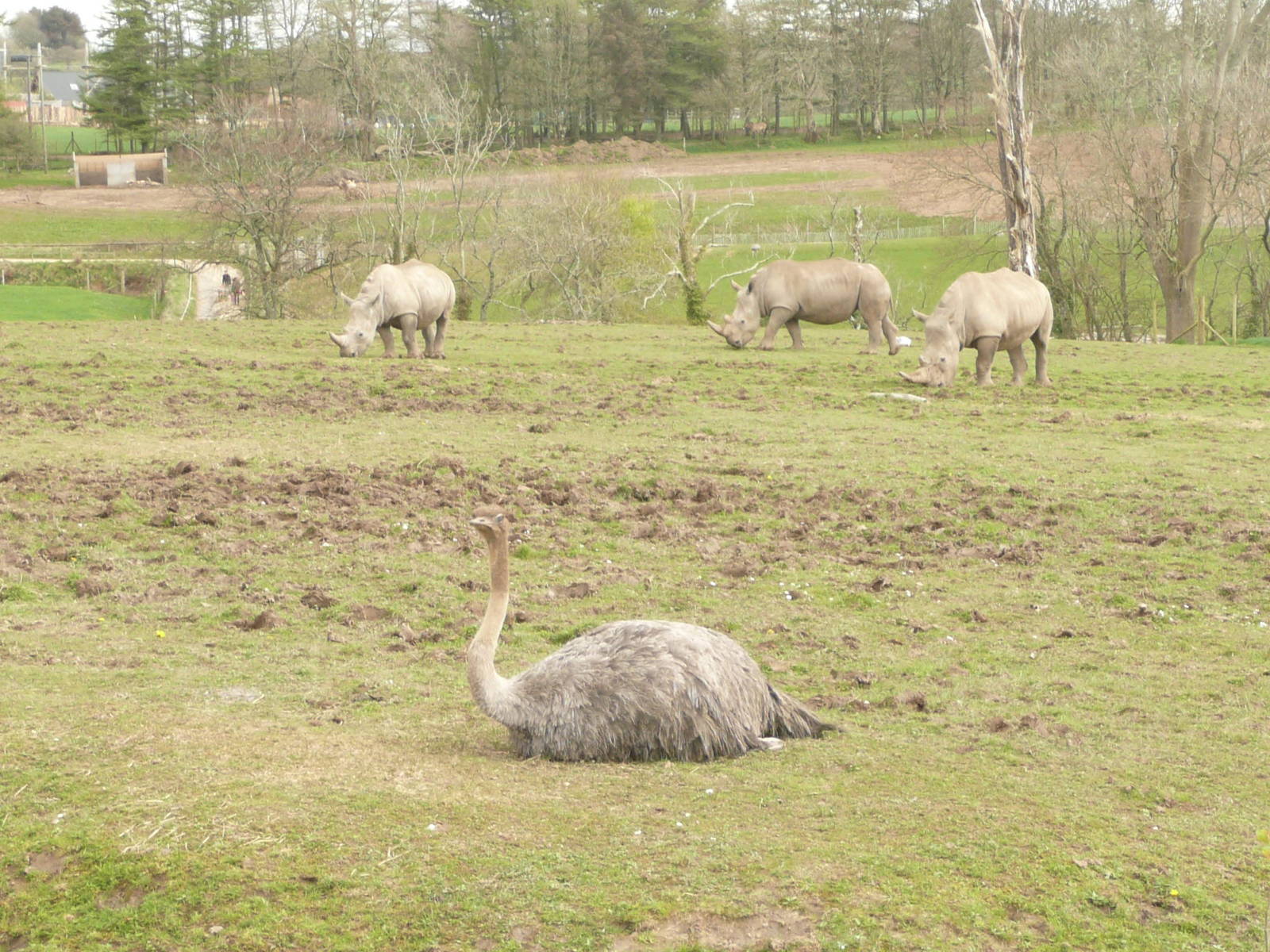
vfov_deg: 13.8
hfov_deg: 18.4
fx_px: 3926
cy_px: 476
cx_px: 635
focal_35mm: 107
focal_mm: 11.8
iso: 100
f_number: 4.6
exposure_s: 1/80
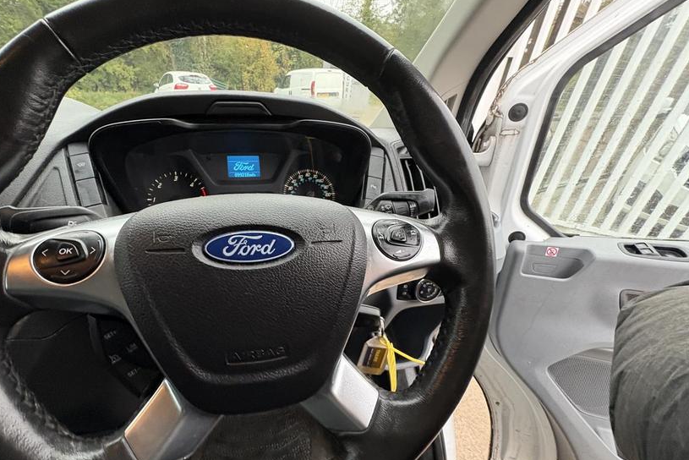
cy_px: 267
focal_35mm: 16
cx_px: 312
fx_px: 306
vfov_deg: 73.3
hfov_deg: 96.4
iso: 320
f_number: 2.2
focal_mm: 2.22
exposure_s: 1/60
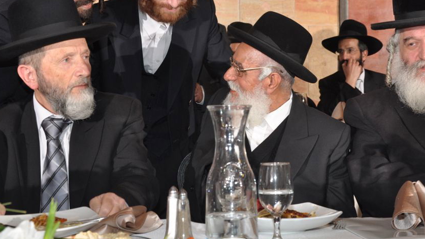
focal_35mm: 73
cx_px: 238
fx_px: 823
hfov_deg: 28.9
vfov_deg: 16.5
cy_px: 77
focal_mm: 38
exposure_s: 1/60
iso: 640
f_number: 7.1
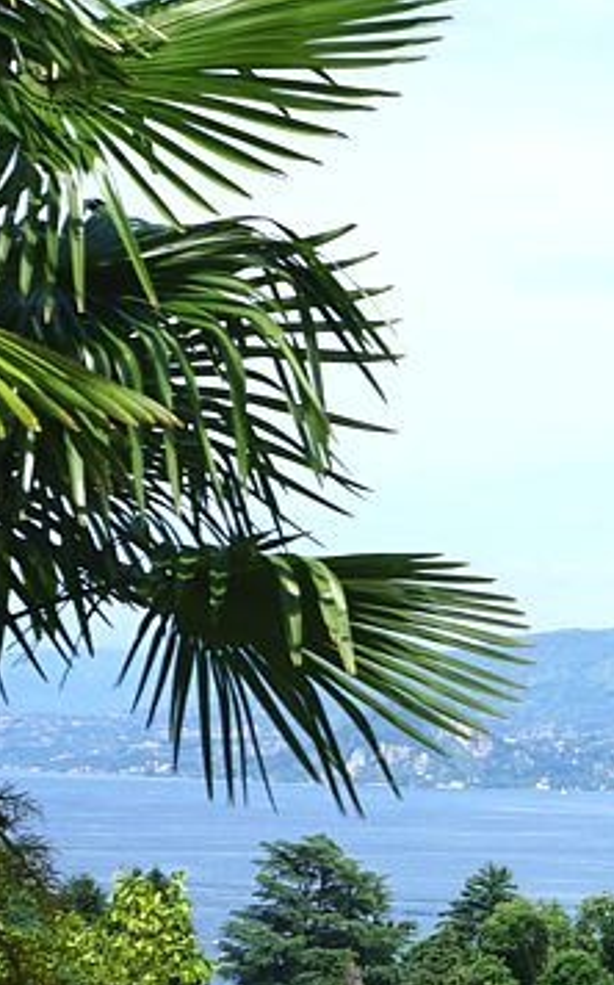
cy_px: 494
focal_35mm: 145
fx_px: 3888
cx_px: 1380
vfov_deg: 14.4
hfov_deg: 8.4
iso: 100
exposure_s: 1/125
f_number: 11
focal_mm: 41
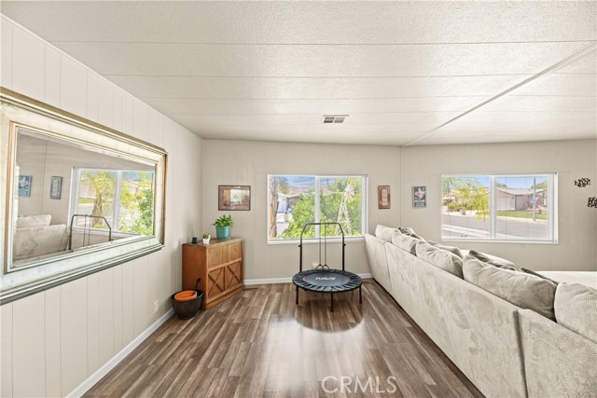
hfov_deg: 104.2
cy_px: 199
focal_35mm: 14
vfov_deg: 81.2
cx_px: 298
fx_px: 232
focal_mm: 14
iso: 1250
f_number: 8
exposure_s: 1/8
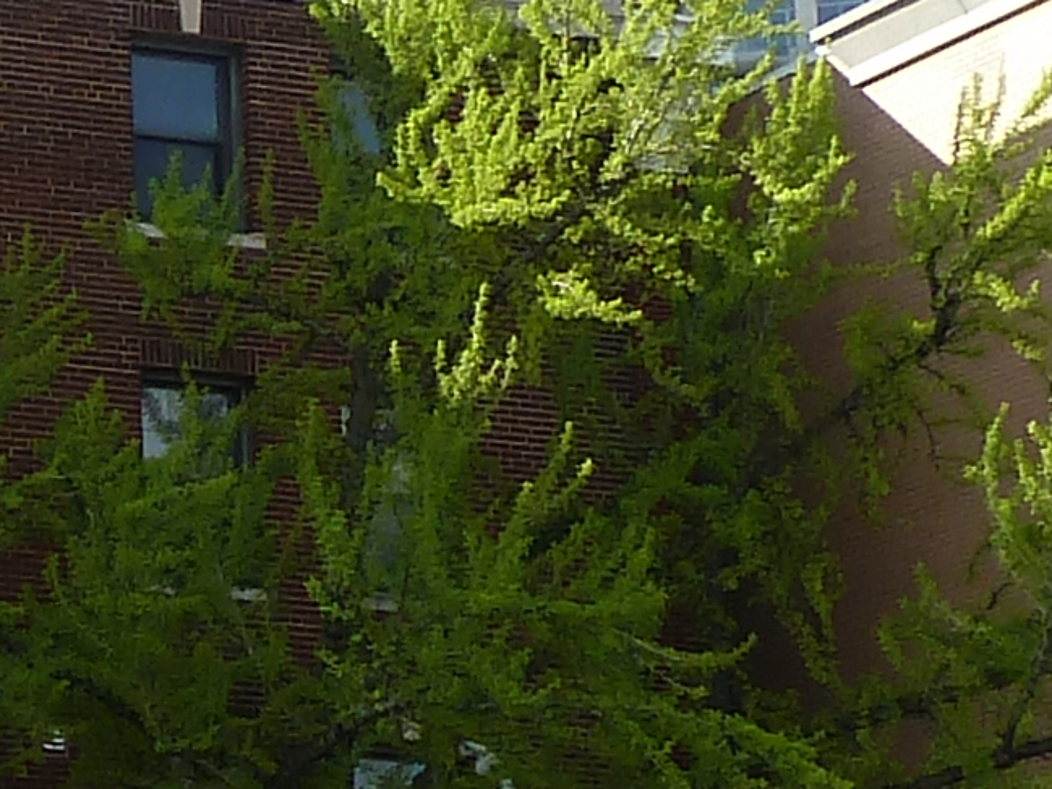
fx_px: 4681
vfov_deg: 9.5
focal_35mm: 154
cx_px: -631
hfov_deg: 12.1
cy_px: 1011
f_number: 4
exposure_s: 1/250
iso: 80
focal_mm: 4.1
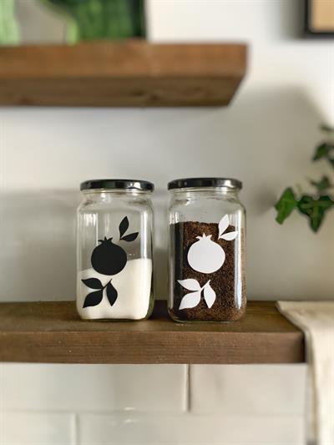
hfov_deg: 48.2
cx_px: 167
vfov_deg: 61.6
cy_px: 222
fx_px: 373
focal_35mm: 29
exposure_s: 1/60
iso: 200
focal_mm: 3
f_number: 1.8
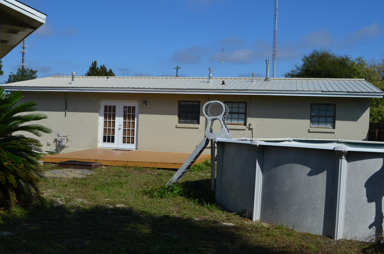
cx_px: 192
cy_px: 127
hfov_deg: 49.6
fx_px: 415
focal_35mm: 39
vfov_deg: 34.1
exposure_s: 1/400
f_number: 9
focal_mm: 26
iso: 100
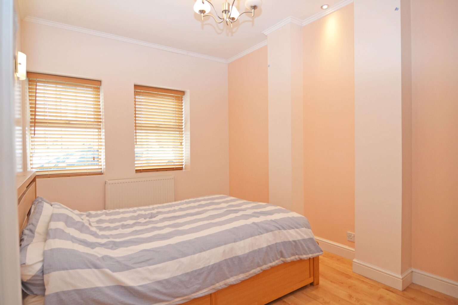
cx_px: 229
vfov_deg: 63.2
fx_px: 248
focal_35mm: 20
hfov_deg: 85.4
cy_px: 152
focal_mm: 13
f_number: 4
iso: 400
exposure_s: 1/60
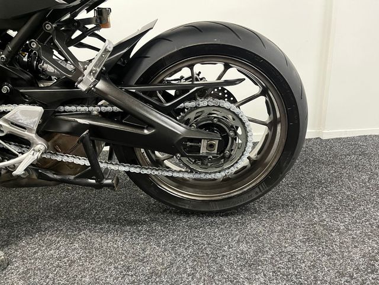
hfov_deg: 67.3
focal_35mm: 26
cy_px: 142
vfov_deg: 53.1
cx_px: 190
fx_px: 285
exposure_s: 1/33
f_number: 1.6
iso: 400
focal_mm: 5.1
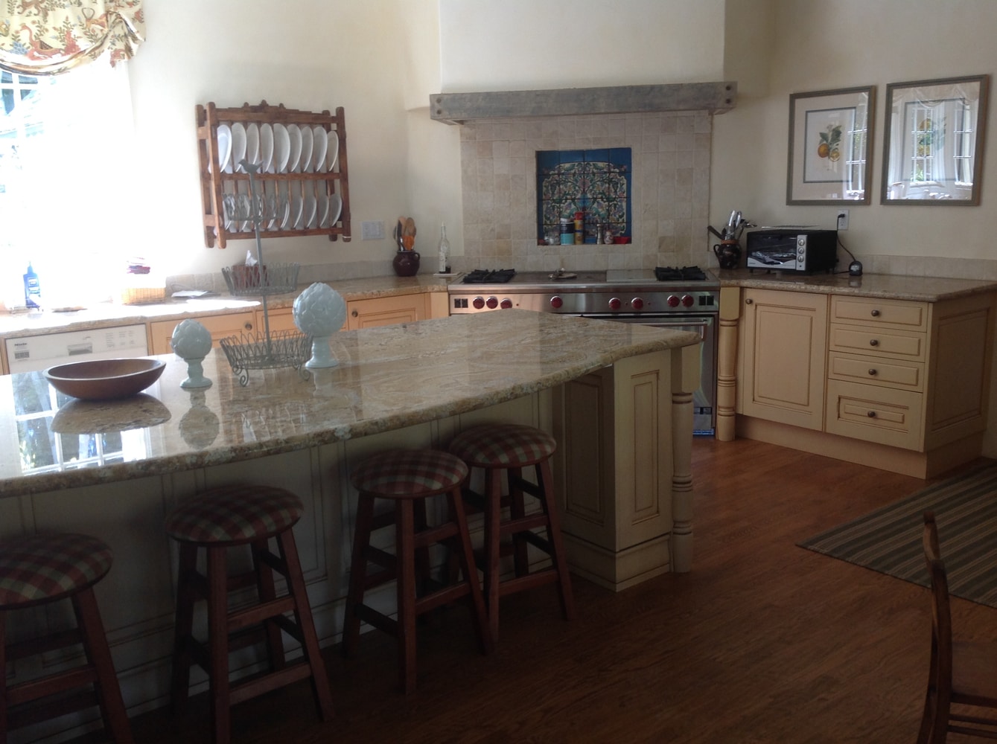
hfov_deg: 52.7
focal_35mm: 35
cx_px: 498
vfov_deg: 40.6
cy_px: 372
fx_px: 1007
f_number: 2.4
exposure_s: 1/30
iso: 64
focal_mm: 4.28
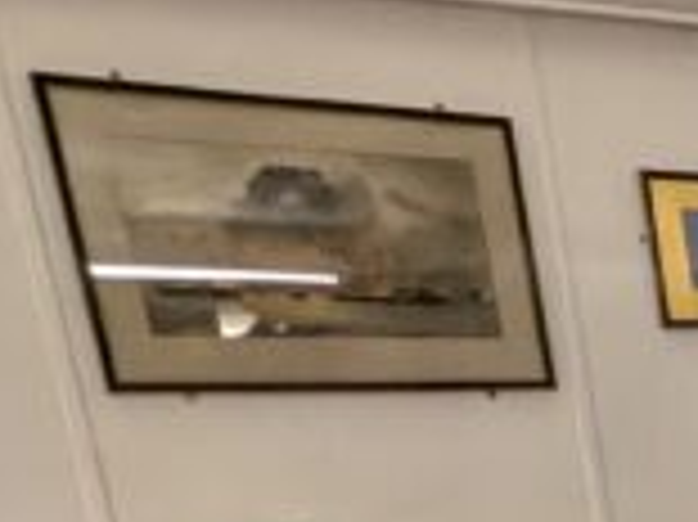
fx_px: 1350
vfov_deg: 18.6
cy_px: 842
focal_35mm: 67
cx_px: 1396
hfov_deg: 18.6
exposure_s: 1/100
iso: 222
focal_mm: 1.95
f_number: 2.2
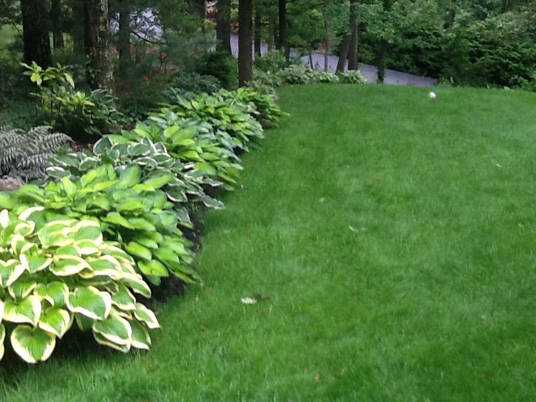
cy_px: 165
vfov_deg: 28.0
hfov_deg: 36.7
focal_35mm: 52
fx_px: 805
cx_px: 227
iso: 50
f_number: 2.4
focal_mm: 2.03
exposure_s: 1/30
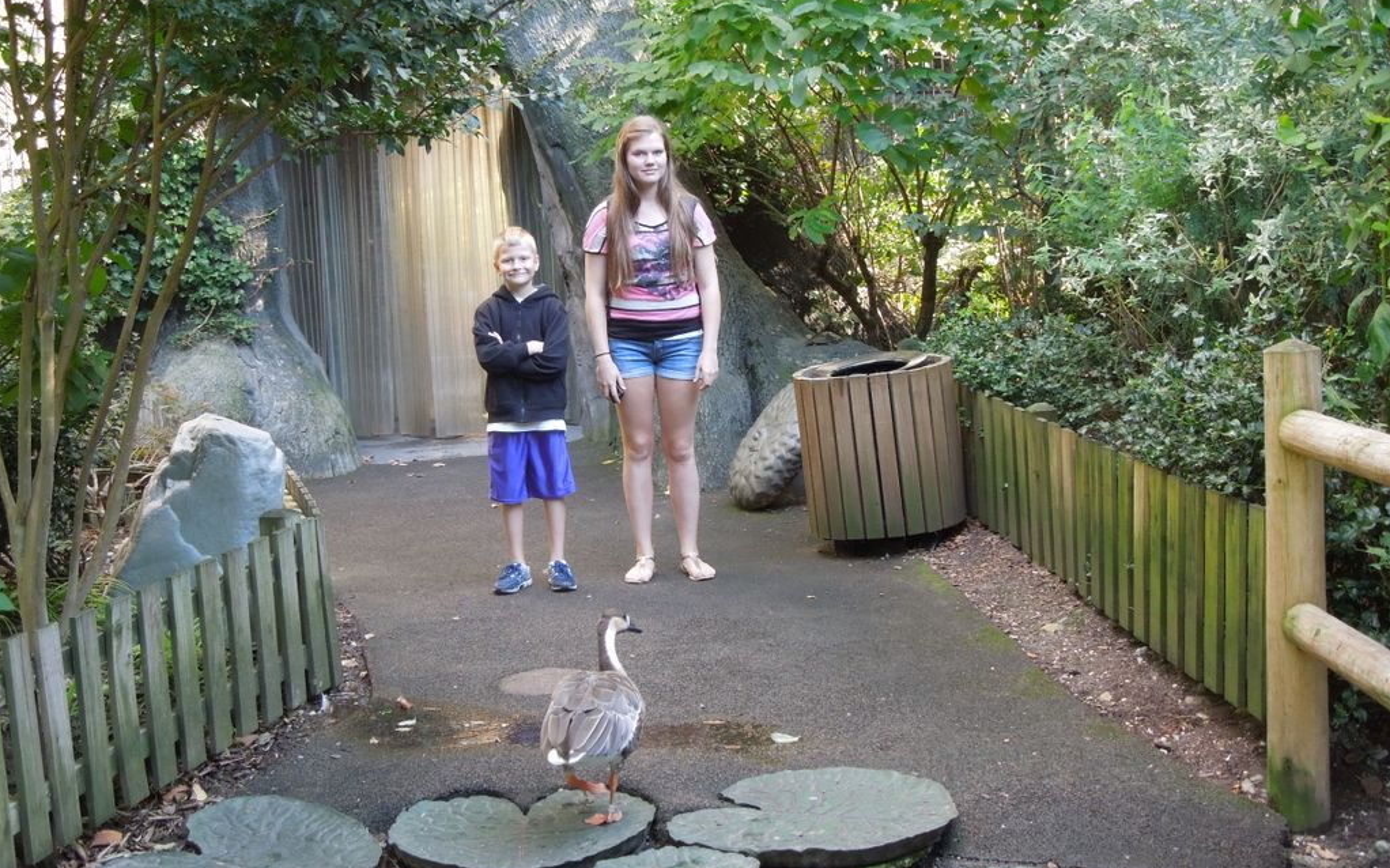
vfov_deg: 25.3
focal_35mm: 51
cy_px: 444
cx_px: 695
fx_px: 1931
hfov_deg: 39.6
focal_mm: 8.7
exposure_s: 1/50
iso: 400
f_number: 4
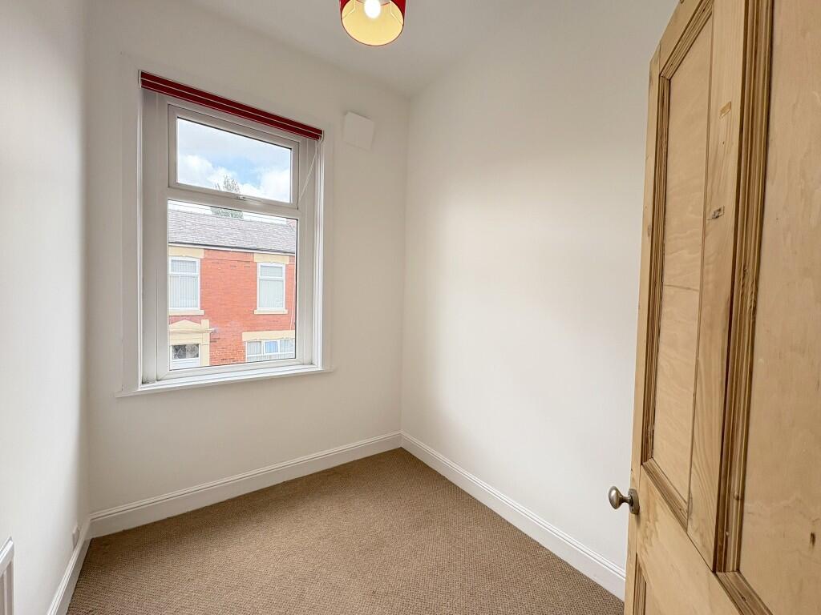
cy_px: 308
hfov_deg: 102.1
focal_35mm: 14
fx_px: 332
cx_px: 410
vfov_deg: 85.7
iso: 64
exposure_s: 1/136
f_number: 2.2
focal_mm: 2.22
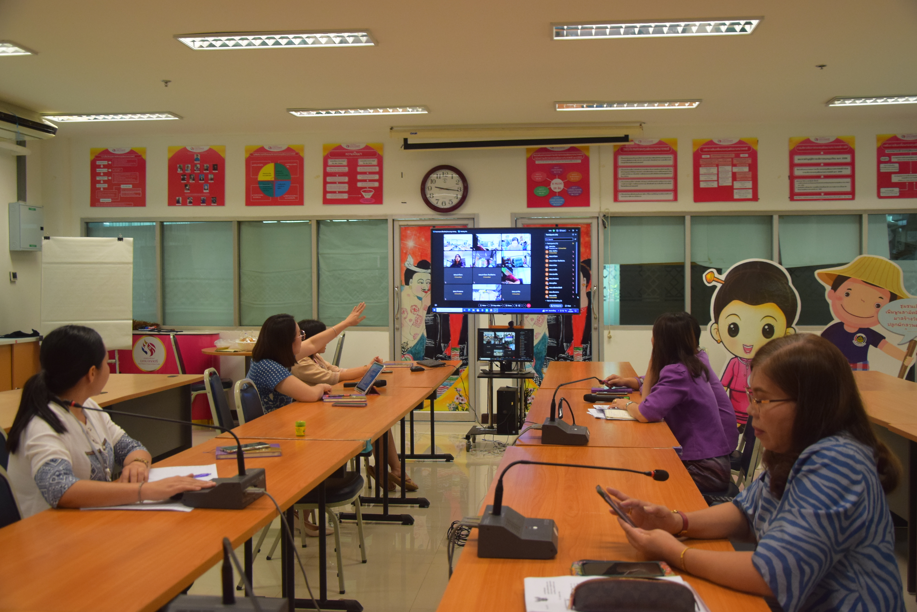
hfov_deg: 53.1
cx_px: 458
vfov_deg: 36.9
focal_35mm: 36
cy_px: 306
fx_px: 917
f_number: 3.8
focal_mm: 24
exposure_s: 1/200
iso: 1250
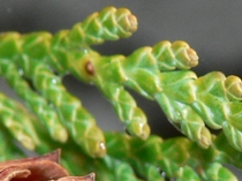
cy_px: 181
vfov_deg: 4.6
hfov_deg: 6.1
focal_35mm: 322
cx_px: 18
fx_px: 2249
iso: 80
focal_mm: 11
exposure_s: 1/80
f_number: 4
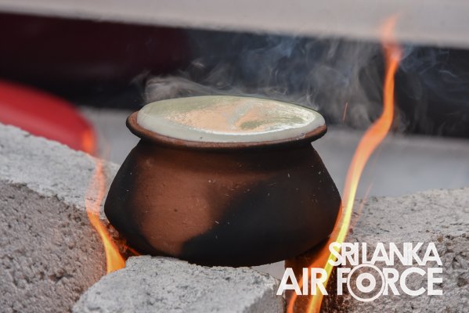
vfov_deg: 7.2
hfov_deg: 10.8
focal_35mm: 190
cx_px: 234
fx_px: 2476
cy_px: 156
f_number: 9
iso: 800
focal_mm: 190
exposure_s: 1/200
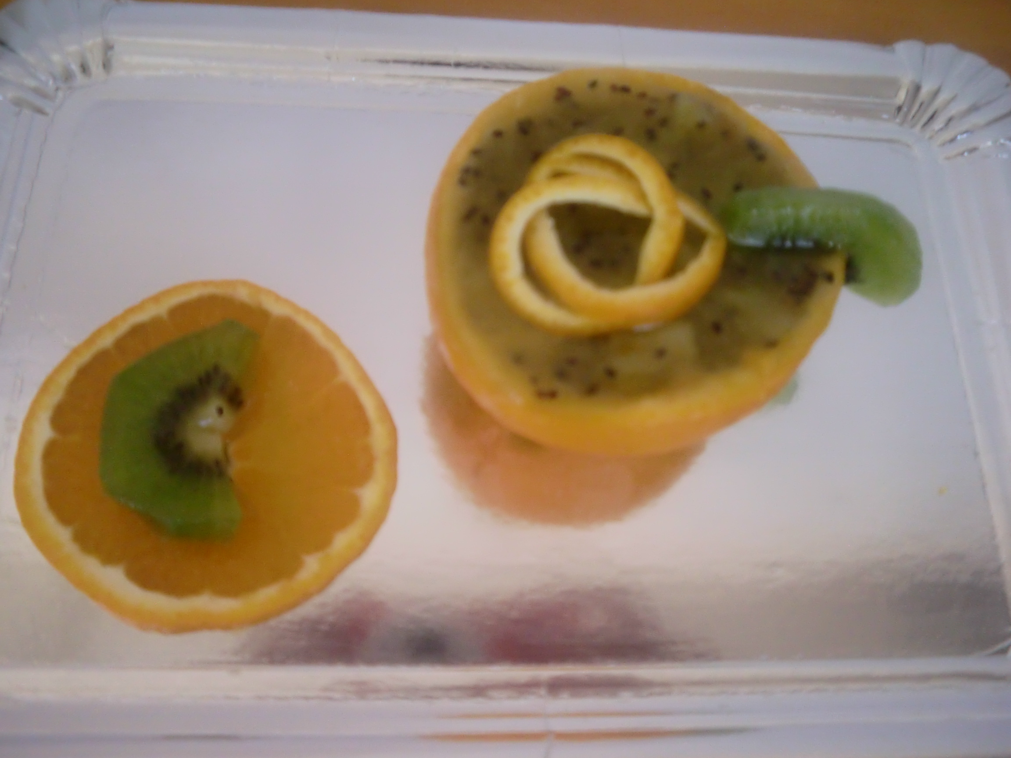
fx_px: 818
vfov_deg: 49.7
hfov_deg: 63.4
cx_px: 506
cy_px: 379
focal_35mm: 28
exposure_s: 1/30
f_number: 2.6
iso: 400
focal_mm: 4.65
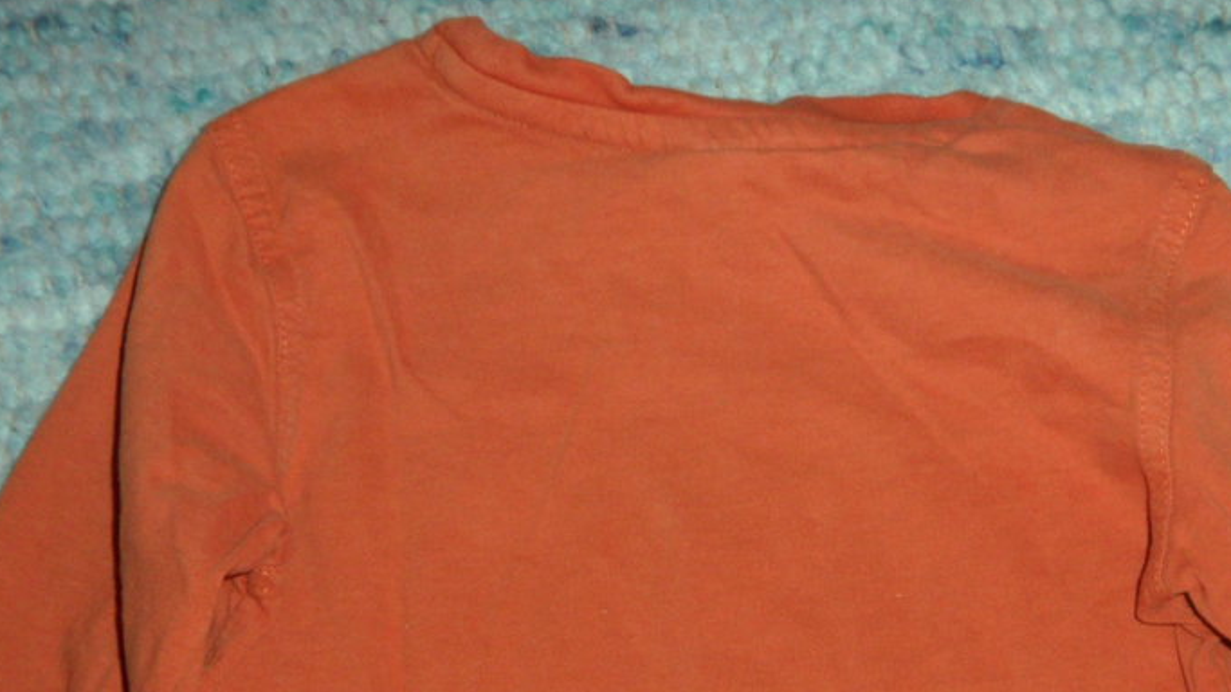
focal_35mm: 51
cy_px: 845
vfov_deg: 21.7
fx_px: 1665
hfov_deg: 40.1
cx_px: 814
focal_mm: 4.1
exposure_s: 1/10
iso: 100
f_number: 8.2
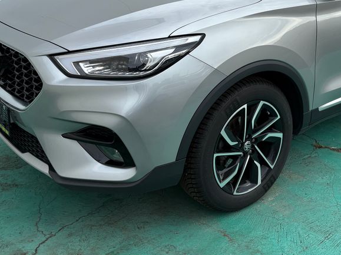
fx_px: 453
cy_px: 37
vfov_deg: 30.4
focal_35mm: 46
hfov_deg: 40.4
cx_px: 245
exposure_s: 1/2451
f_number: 1.6
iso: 50
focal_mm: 5.96
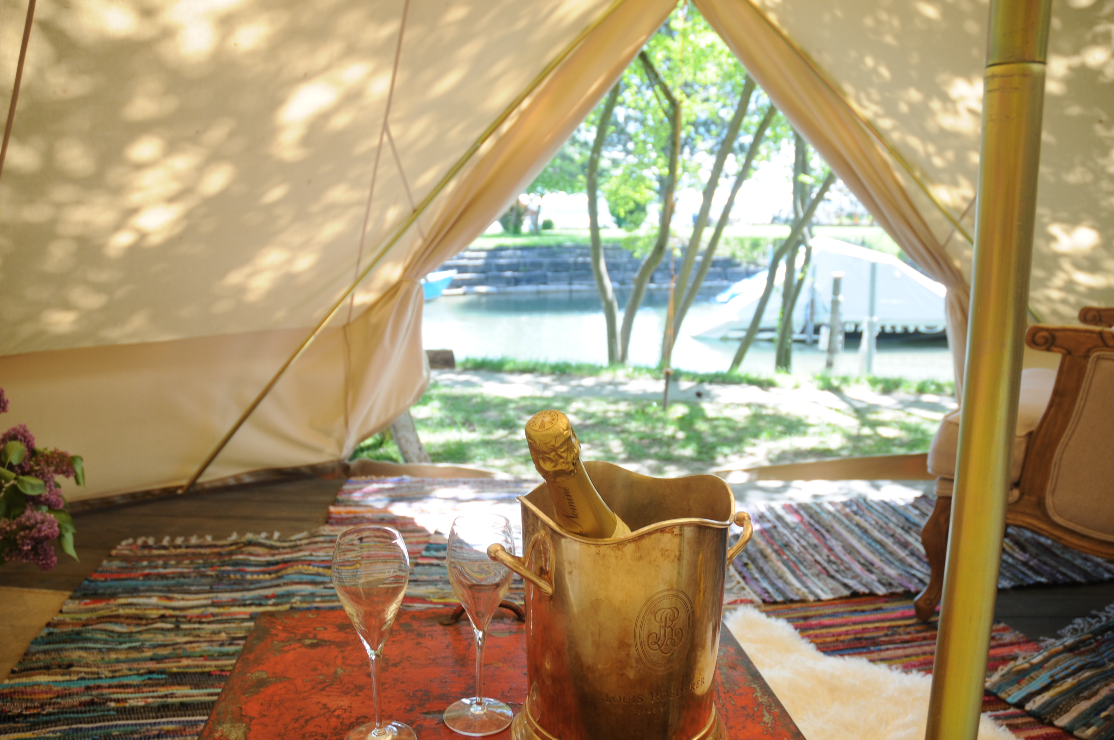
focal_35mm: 27
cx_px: 557
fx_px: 834
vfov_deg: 47.8
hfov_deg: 67.4
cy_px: 370
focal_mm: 18
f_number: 5
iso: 200
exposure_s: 1/80
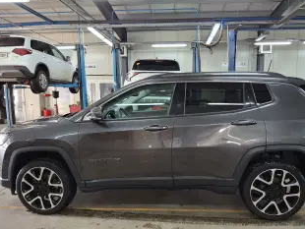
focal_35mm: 29
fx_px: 256
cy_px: 127
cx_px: 167
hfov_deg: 61.5
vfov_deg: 48.2
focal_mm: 4.69
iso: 200
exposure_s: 1/50
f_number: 1.8
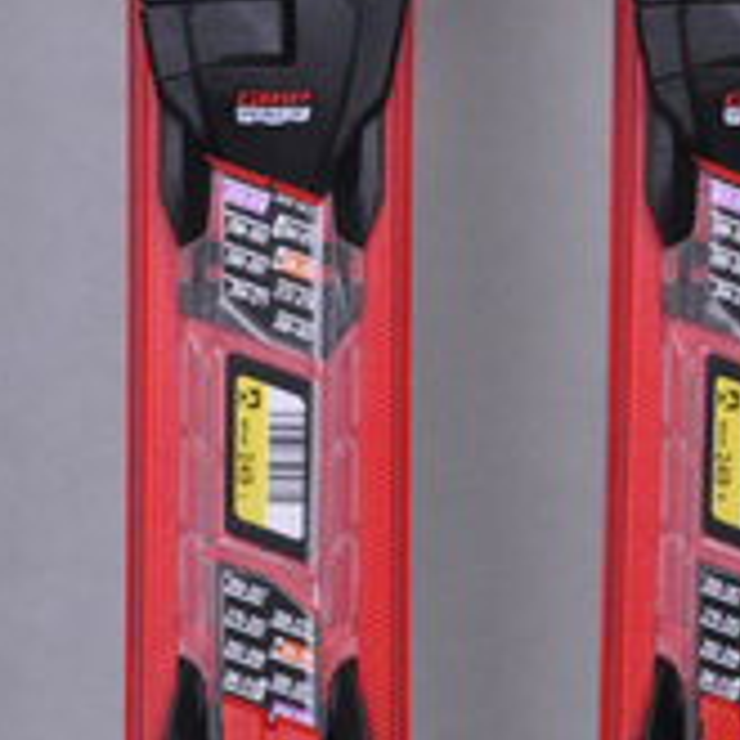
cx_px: 500
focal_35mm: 260
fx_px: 6292
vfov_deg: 6.7
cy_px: 498
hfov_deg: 6.7
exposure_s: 1/125
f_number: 9.5
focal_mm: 75
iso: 3200
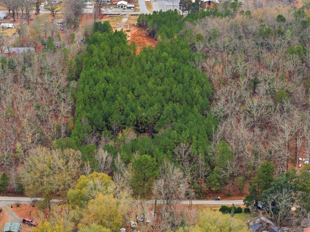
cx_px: 140
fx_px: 725
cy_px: 103
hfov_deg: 24.1
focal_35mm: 81
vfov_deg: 18.2
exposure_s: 1/125
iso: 100
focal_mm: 19.4
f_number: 2.8
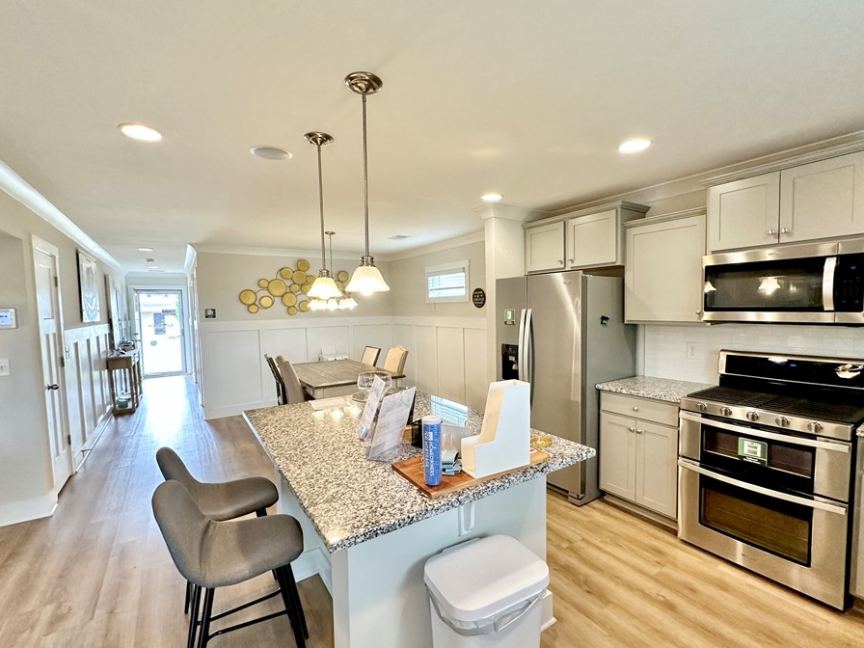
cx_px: 444
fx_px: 399
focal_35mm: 16
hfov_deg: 94.5
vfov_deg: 78.1
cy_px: 333
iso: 250
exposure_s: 1/120
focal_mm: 2.22
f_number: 2.2
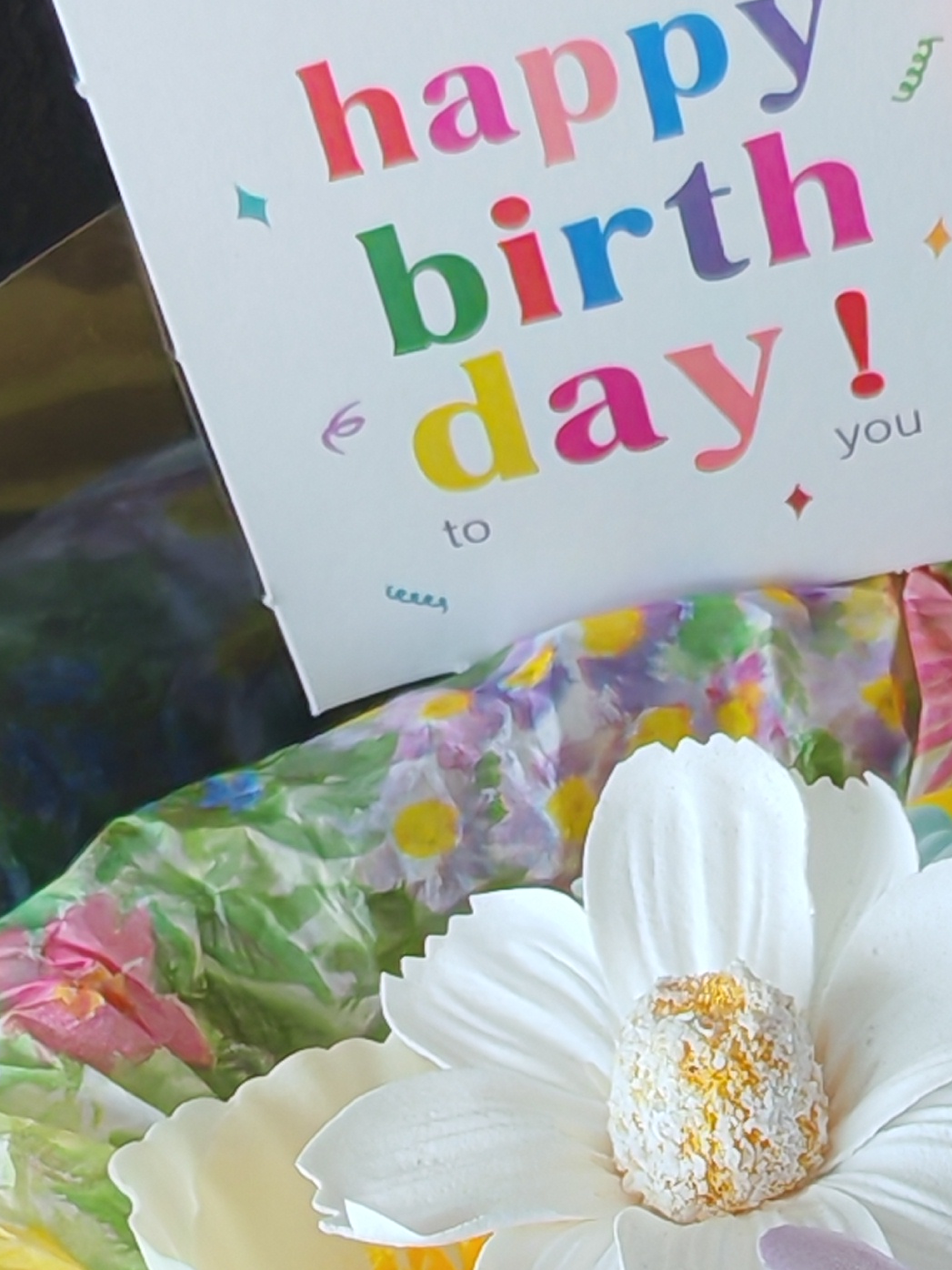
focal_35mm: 135
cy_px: 1718
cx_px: 982
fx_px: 4950
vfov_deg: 14.0
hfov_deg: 10.9
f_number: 1.95
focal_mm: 5.52
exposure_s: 1/100
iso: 100
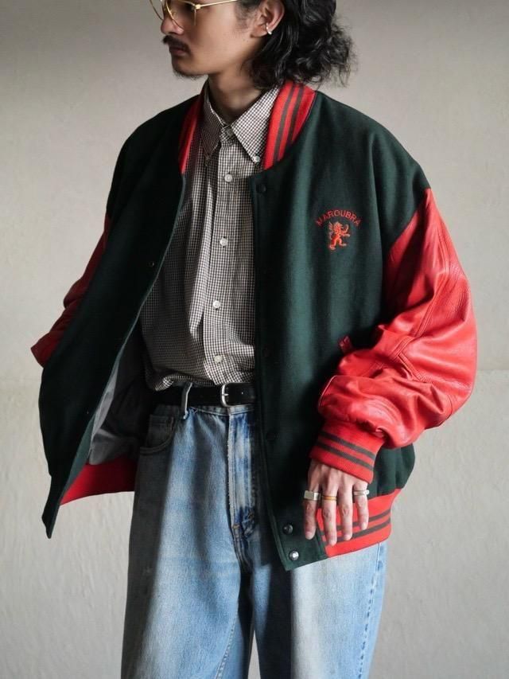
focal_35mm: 72
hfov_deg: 20.4
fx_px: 1411
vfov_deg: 27.0
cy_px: 340
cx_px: 254
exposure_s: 1/60
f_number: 3.9
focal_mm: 36
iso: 3200
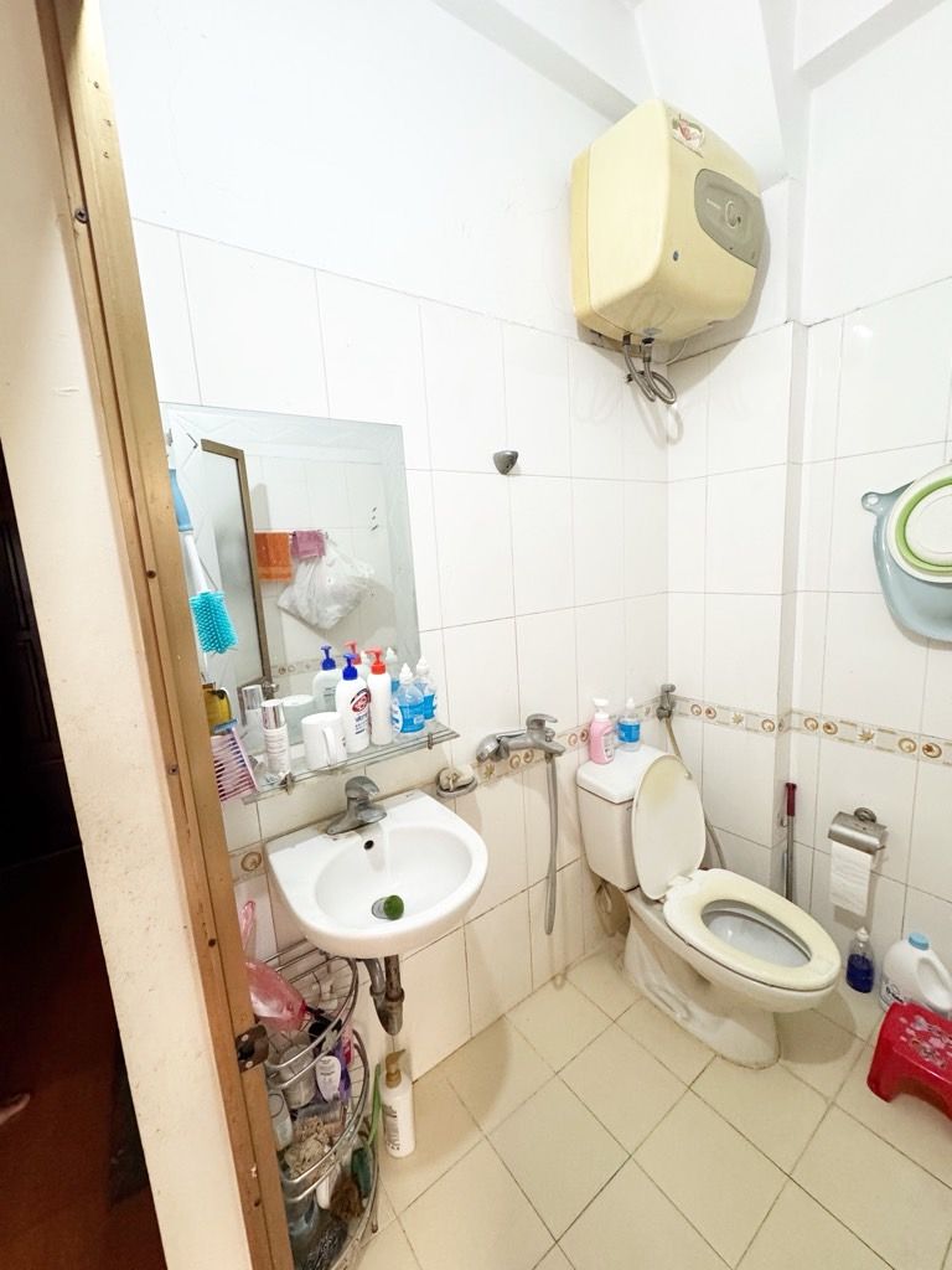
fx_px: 513
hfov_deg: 85.7
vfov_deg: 102.1
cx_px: 476
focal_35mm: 14
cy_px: 635
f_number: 2.2
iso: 320
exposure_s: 1/50
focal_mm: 2.22
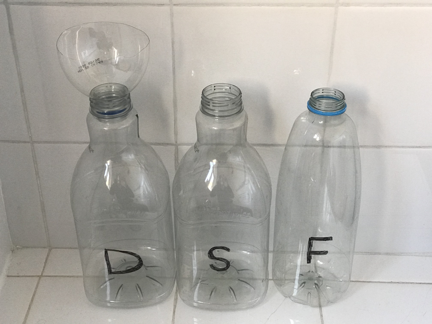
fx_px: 711
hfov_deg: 33.8
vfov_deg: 25.7
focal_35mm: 57
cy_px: 162
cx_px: 216
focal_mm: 6.6
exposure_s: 1/50
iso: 125
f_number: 2.8
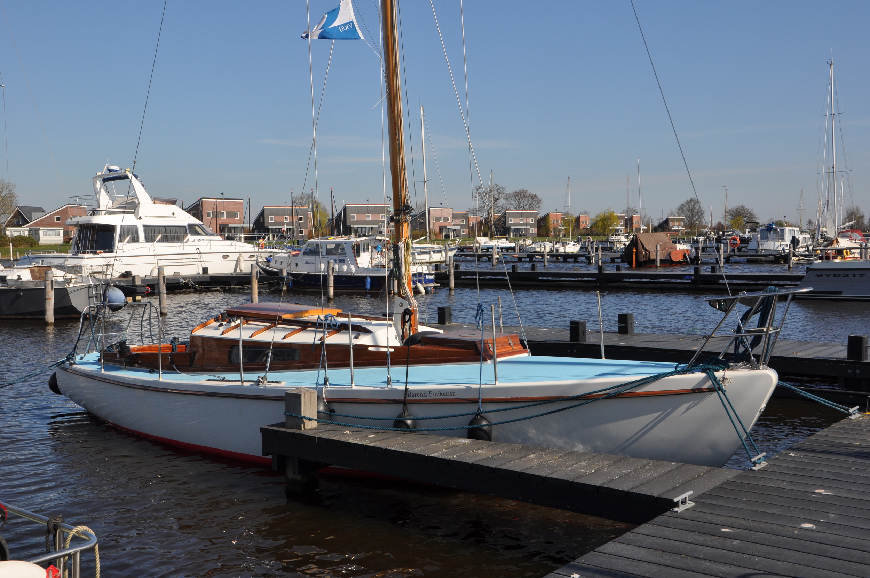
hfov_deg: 46.5
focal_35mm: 42
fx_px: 1014
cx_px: 435
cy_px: 289
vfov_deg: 31.8
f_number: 10
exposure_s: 1/400
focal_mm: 28
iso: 200
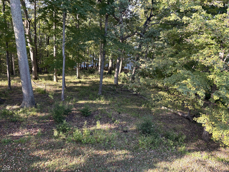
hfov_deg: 67.3
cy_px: 86
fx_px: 172
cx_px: 114
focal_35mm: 26
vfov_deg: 53.1
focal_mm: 5.96
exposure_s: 1/121
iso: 64
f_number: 1.6
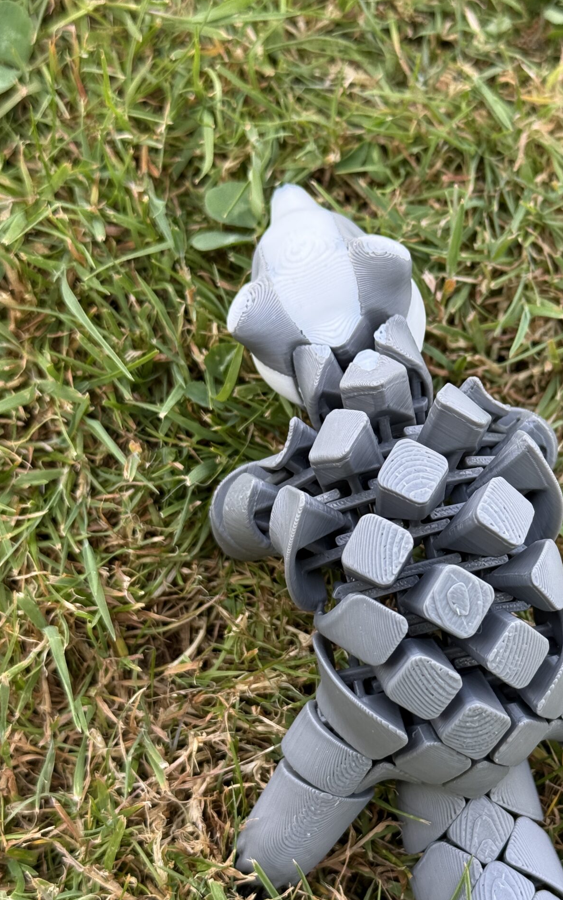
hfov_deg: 18.7
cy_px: 513
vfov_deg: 29.7
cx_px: 426
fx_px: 1694
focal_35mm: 69
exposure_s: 1/402
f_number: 1.78
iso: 80
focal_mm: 6.76
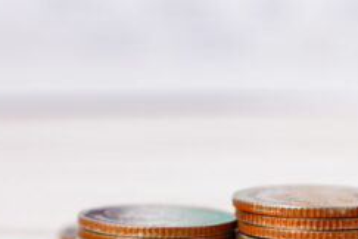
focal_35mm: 427
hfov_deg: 4.8
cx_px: 380
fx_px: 4246
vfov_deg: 3.2
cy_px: 68
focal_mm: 90
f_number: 3.5
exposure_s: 1/250
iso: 50
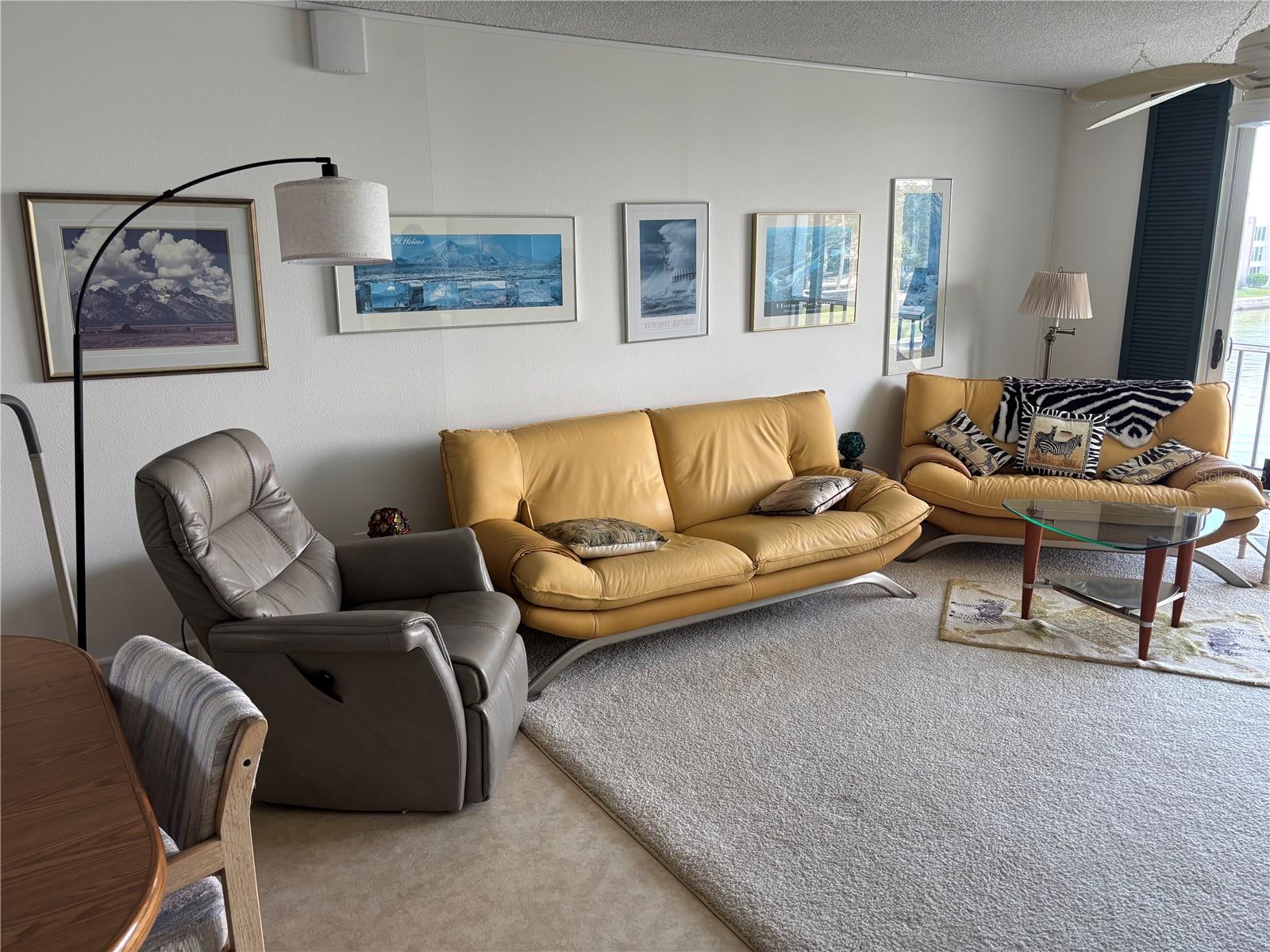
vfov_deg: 53.1
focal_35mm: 26
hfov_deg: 67.3
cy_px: 476
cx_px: 635
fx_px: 954
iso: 125
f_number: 1.6
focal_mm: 5.96
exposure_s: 1/121
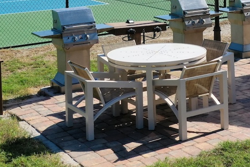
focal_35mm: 79
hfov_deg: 25.5
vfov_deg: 16.4
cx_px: 174
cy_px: -46
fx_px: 549
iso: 100
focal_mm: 10.26
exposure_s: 1/640
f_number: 6.3
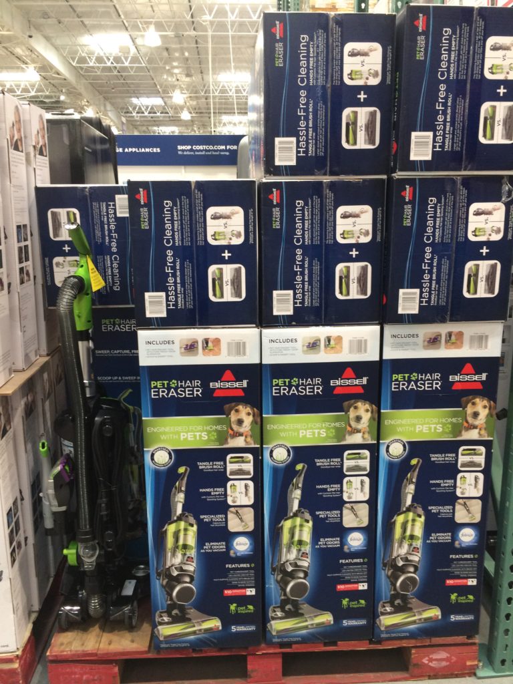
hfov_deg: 48.2
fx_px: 573
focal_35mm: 29
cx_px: 256
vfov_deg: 61.7
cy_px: 342
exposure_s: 1/30
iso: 100
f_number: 2.2
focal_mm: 4.15
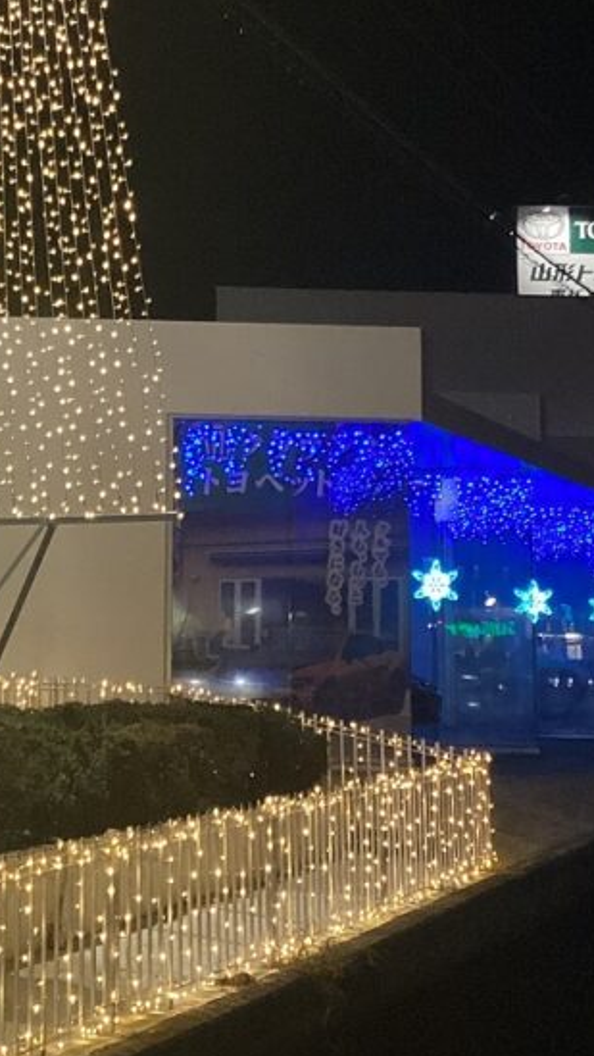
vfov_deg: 33.1
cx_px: 96
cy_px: 390
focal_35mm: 63
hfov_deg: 18.9
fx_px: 1763
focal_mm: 3.3
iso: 100
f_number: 2.4
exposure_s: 1/50
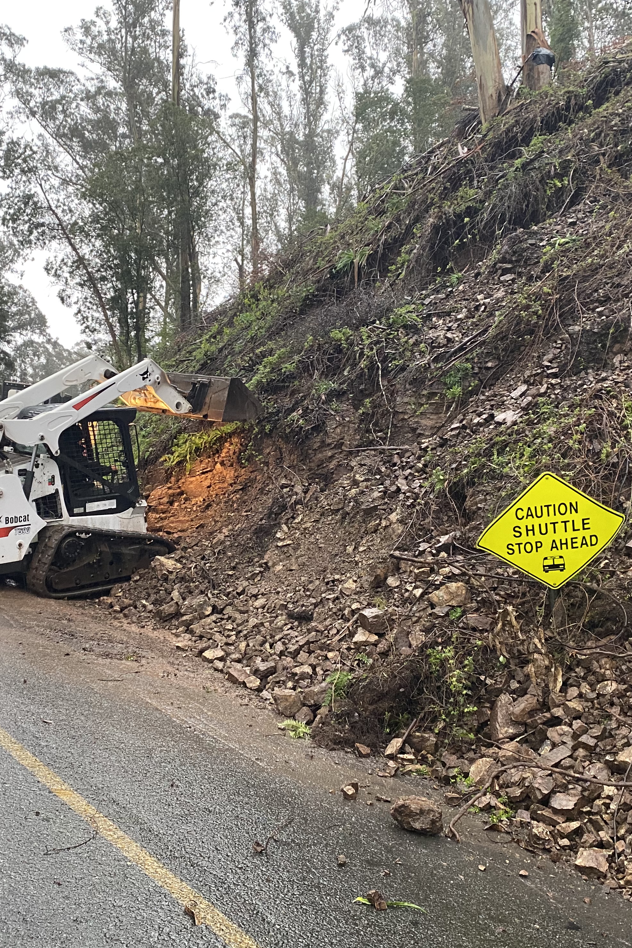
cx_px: 246
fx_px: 974
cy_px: 480
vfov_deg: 51.9
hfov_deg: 35.8
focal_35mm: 37
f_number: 1.8
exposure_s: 1/60
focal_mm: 4.25
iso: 200
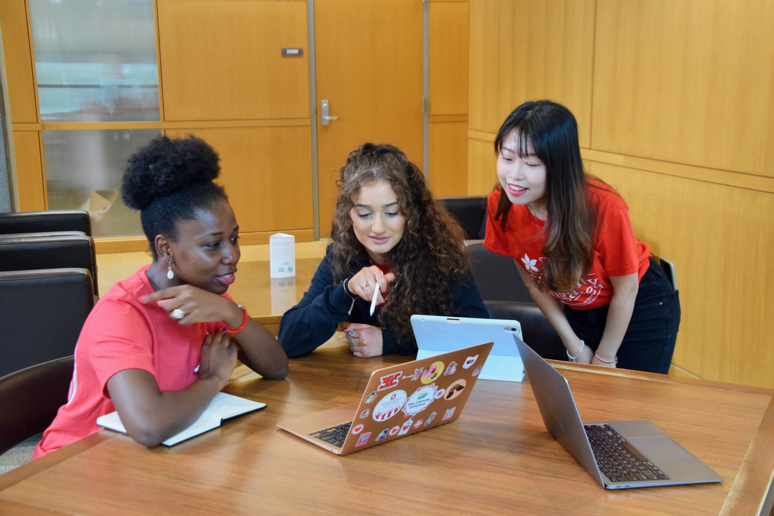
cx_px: 387
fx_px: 1032
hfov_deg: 41.1
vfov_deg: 28.1
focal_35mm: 48
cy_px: 258
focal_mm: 32
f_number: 4.2
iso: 1800
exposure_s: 1/60
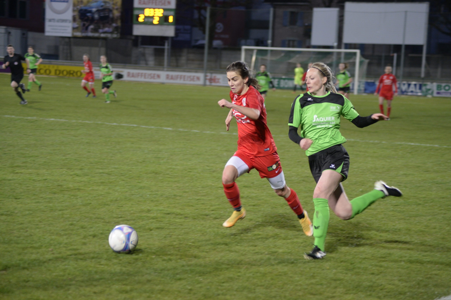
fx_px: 1452
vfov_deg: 11.8
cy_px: 150
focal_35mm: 116
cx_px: 226
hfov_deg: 17.7
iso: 2000
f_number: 4.2
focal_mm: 116
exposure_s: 1/200
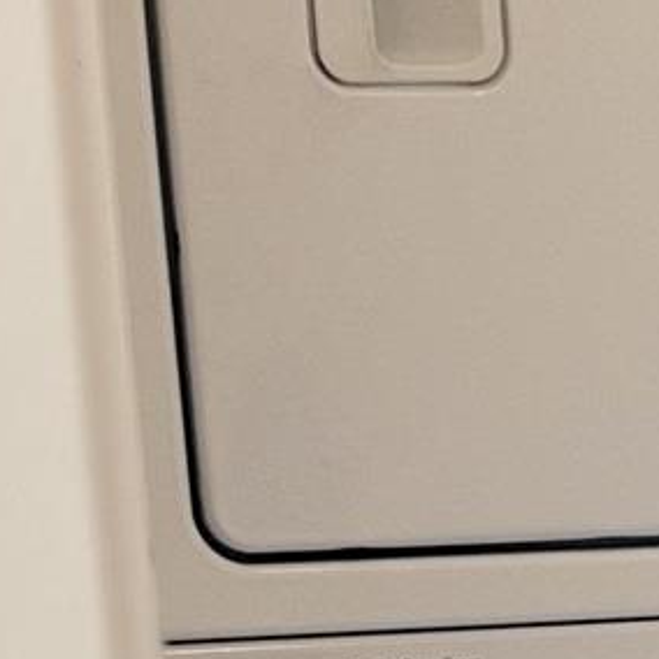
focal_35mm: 172
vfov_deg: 9.4
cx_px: 1084
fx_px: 3705
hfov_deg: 9.8
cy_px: 1429
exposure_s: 1/120
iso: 80
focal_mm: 6.76
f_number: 1.78
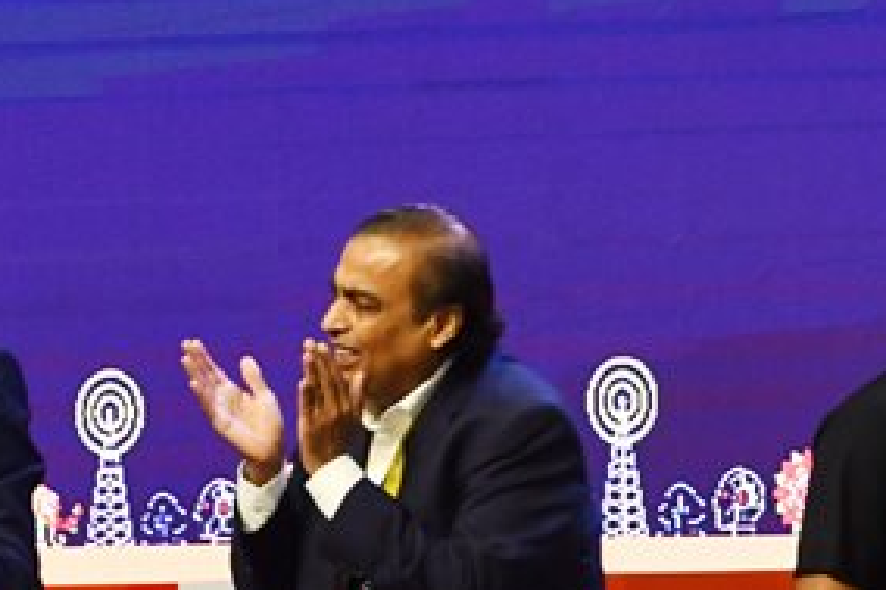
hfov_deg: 3.7
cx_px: 178
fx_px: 13872
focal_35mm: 564
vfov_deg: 2.4
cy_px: 367
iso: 1250
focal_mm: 200
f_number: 4.5
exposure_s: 1/500
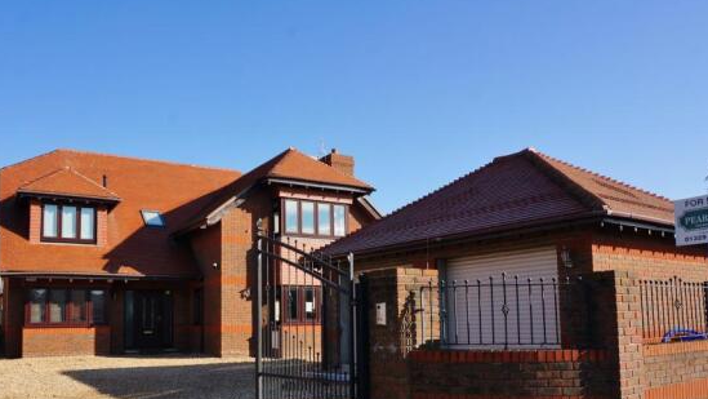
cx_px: 313
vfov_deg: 38.4
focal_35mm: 30
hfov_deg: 64.1
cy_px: 272
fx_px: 563
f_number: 13
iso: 160
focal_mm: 16
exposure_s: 1/160
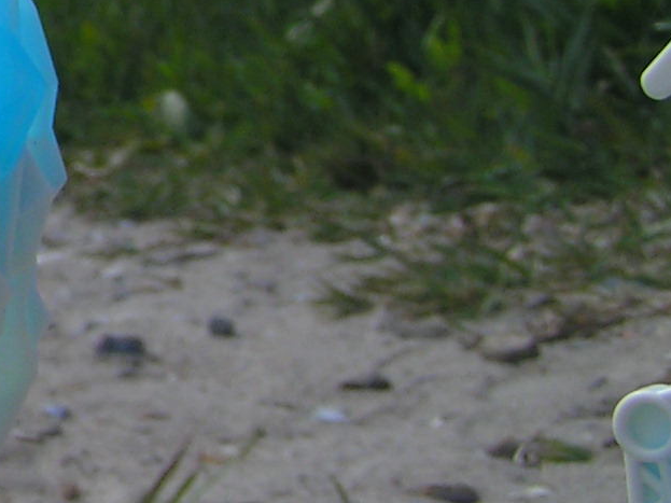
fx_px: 2423
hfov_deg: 14.4
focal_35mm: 125
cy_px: 55
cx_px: -425
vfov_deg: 11.8
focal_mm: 5.8
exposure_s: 1/500
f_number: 5.6
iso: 50
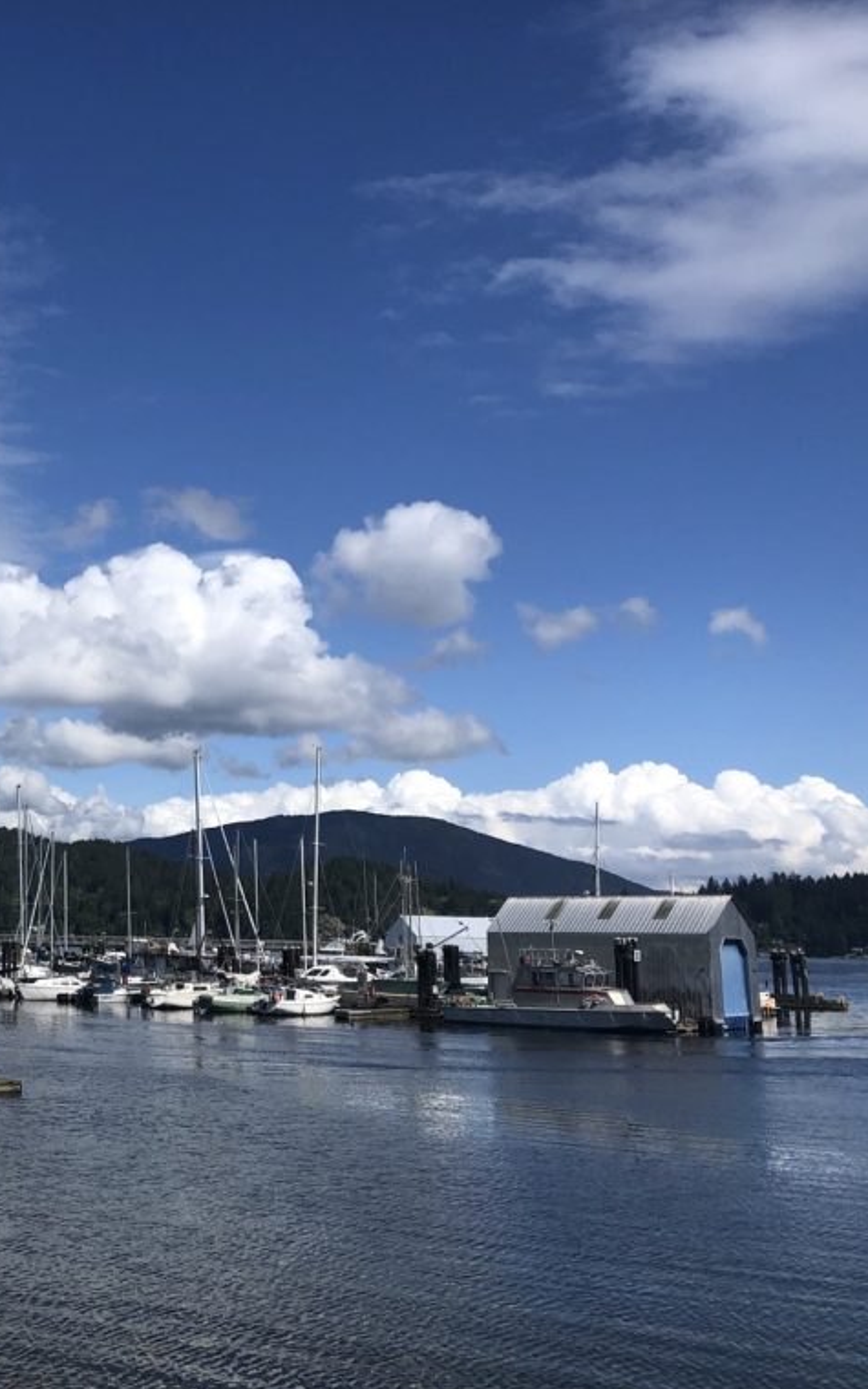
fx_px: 1514
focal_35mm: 40
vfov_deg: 49.3
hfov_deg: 29.3
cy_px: 700
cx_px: -53
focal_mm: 3.99
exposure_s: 1/4000
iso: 20
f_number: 1.8
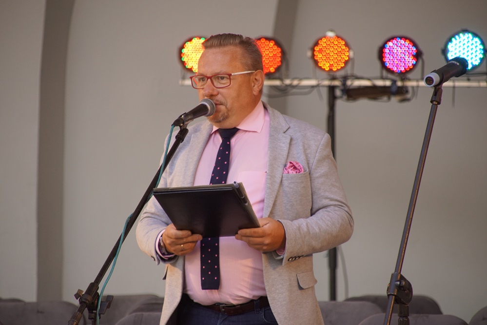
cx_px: 244
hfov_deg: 7.6
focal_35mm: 270
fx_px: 3652
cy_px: 162
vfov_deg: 5.1
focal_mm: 180
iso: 500
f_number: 6.3
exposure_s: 1/320
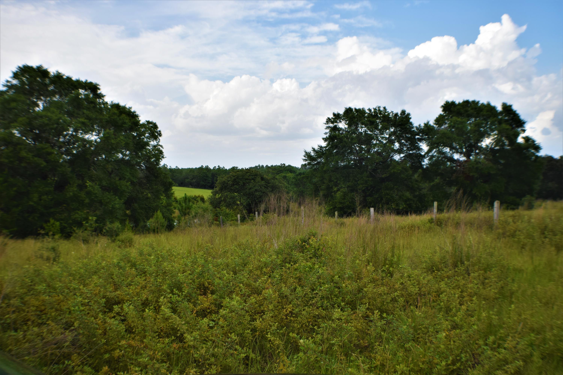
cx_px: 282
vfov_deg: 28.9
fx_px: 727
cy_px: 188
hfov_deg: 42.3
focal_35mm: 46
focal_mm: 31
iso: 100
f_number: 4.2
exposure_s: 1/400
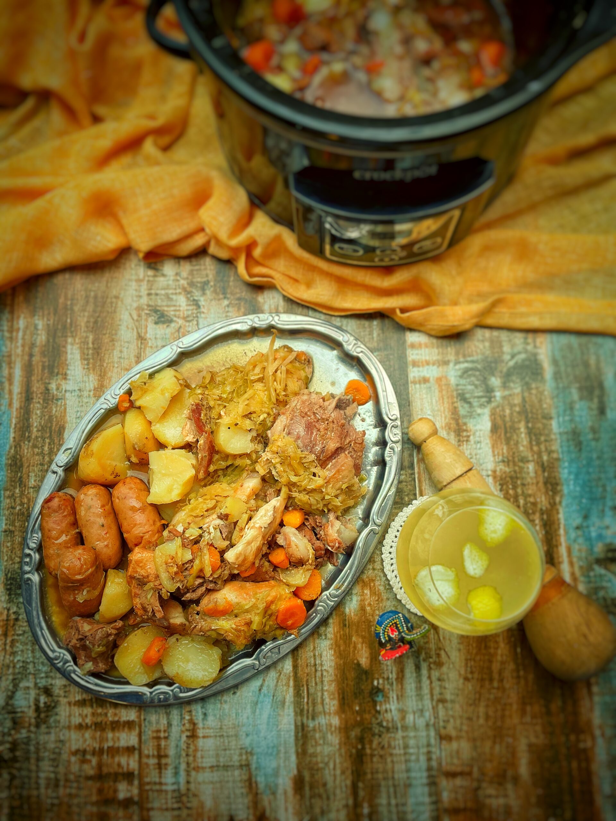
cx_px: 308
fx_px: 617
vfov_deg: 67.3
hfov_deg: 53.1
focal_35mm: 26
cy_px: 410
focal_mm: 4.2
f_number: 1.6
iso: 100
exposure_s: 1/121
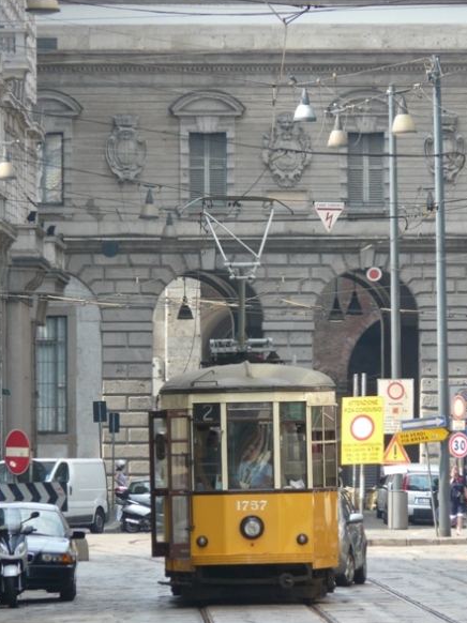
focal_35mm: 465
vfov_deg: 4.3
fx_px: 8370
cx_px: 260
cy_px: 348
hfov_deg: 3.2
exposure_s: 1/160
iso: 100
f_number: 4
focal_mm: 67.4
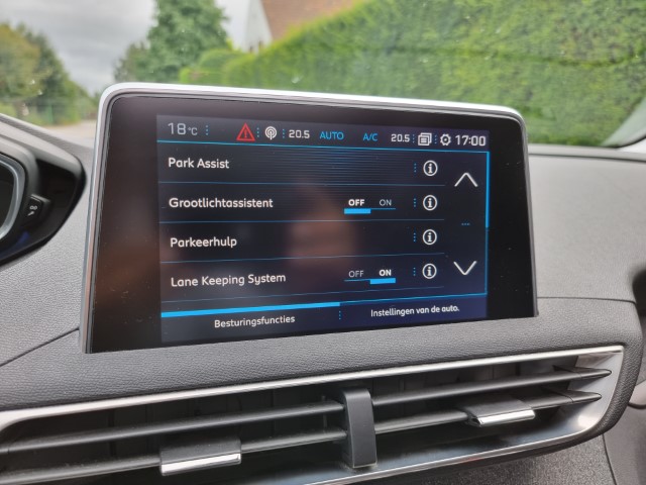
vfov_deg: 56.8
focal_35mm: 24
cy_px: 242
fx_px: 448
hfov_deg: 71.6
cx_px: 323
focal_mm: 6.7
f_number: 1.8
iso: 50
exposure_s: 1/120
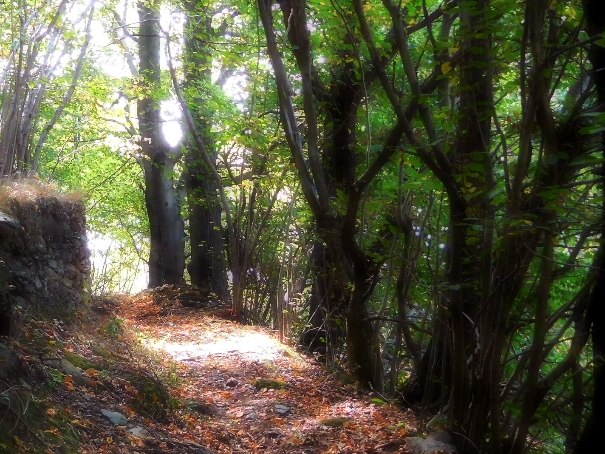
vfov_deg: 24.7
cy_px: 299
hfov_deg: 31.9
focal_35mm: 59
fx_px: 1031
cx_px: 124
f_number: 3.8
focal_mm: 6.2
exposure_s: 1/25
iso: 400
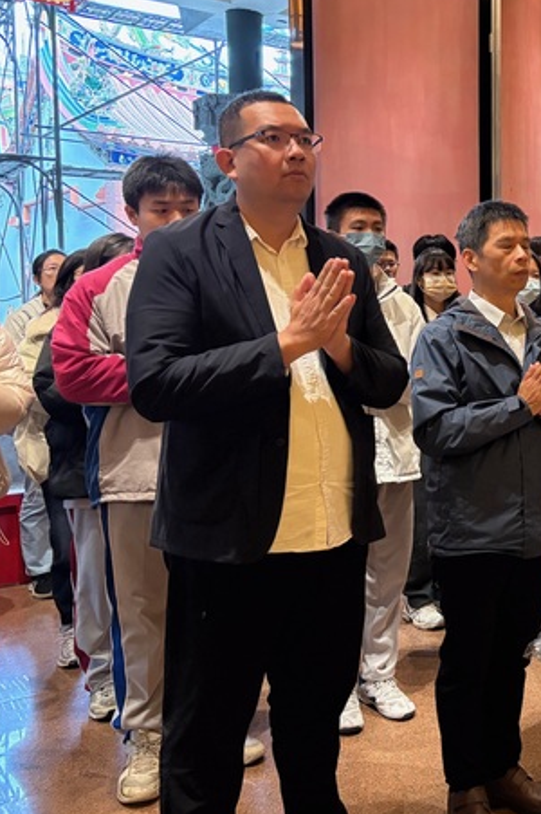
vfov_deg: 46.3
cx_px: 615
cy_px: 360
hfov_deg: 28.5
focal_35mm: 42
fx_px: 948
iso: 400
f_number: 1.6
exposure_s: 1/60
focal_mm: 5.96
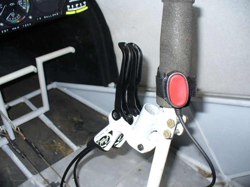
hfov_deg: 50.2
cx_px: 125
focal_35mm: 37
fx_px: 267
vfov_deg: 38.6
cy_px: 94
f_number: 2.8
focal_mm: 6.1
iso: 80
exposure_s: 1/30
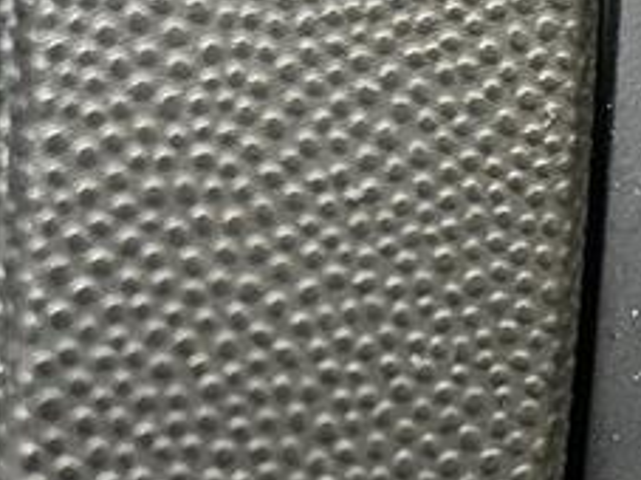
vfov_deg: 9.0
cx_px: 209
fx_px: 3054
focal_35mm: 165
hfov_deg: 12.0
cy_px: 409
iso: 400
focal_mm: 5.7
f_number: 1.5
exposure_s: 1/50
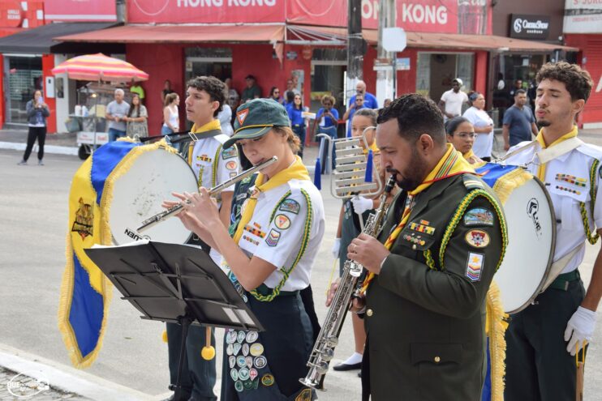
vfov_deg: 18.9
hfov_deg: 28.1
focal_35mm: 72
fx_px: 1204
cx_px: 301
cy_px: 200
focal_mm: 48
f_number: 8
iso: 360
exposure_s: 1/250
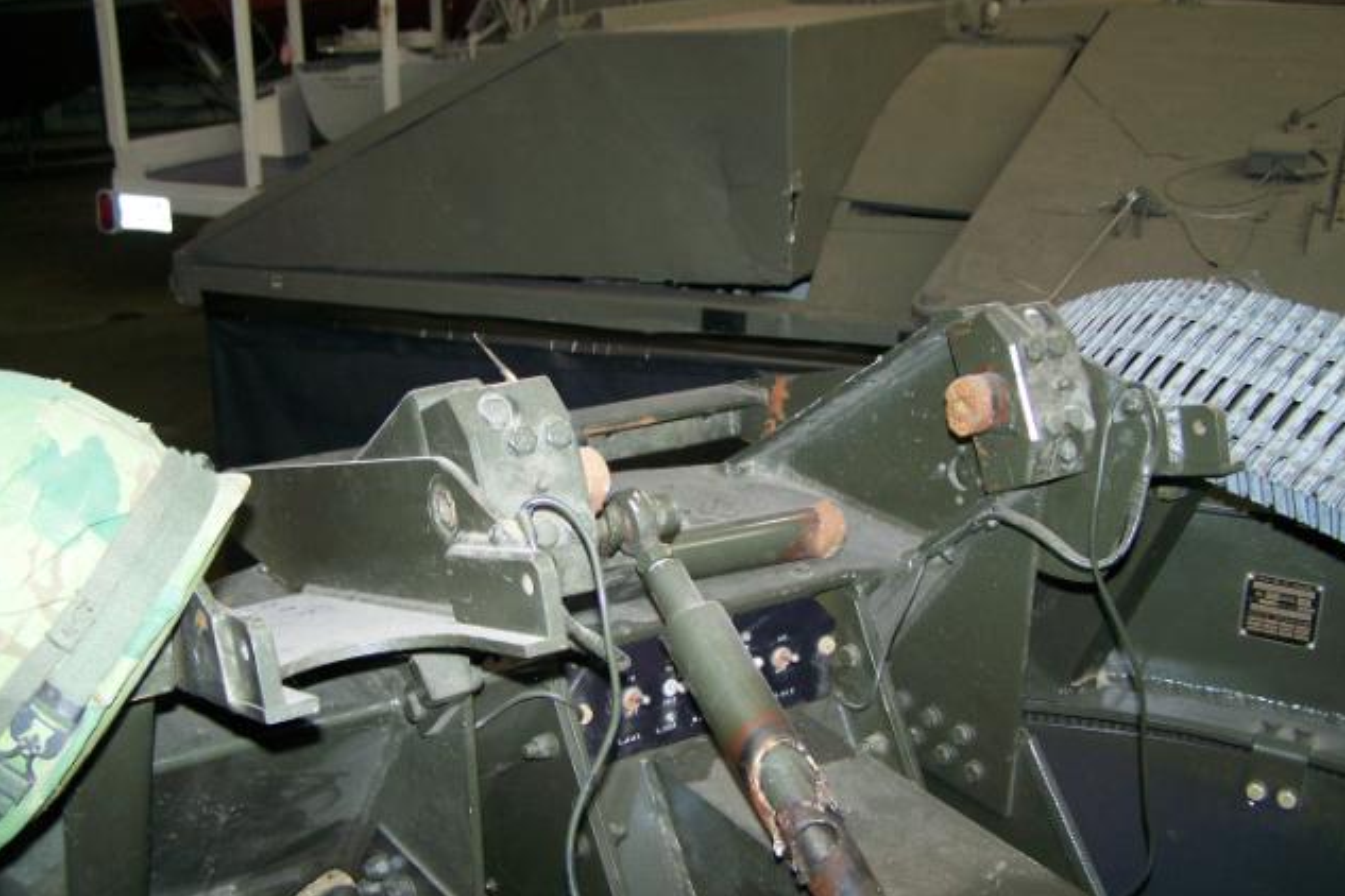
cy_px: 492
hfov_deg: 48.5
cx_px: 674
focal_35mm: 40
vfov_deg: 33.4
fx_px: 1494
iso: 160
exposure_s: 1/60
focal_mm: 6.3
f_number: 2.8
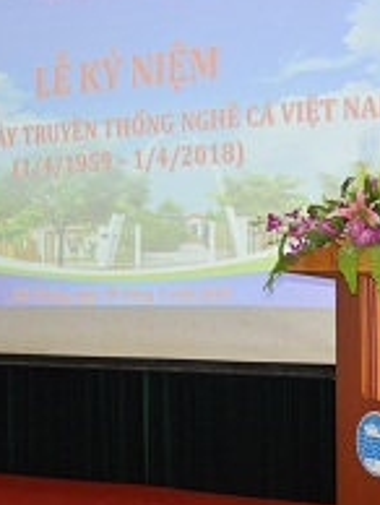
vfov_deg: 22.0
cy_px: 225
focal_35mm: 89
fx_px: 1300
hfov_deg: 16.4
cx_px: 341
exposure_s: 1/60
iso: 640
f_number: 4.2
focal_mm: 30
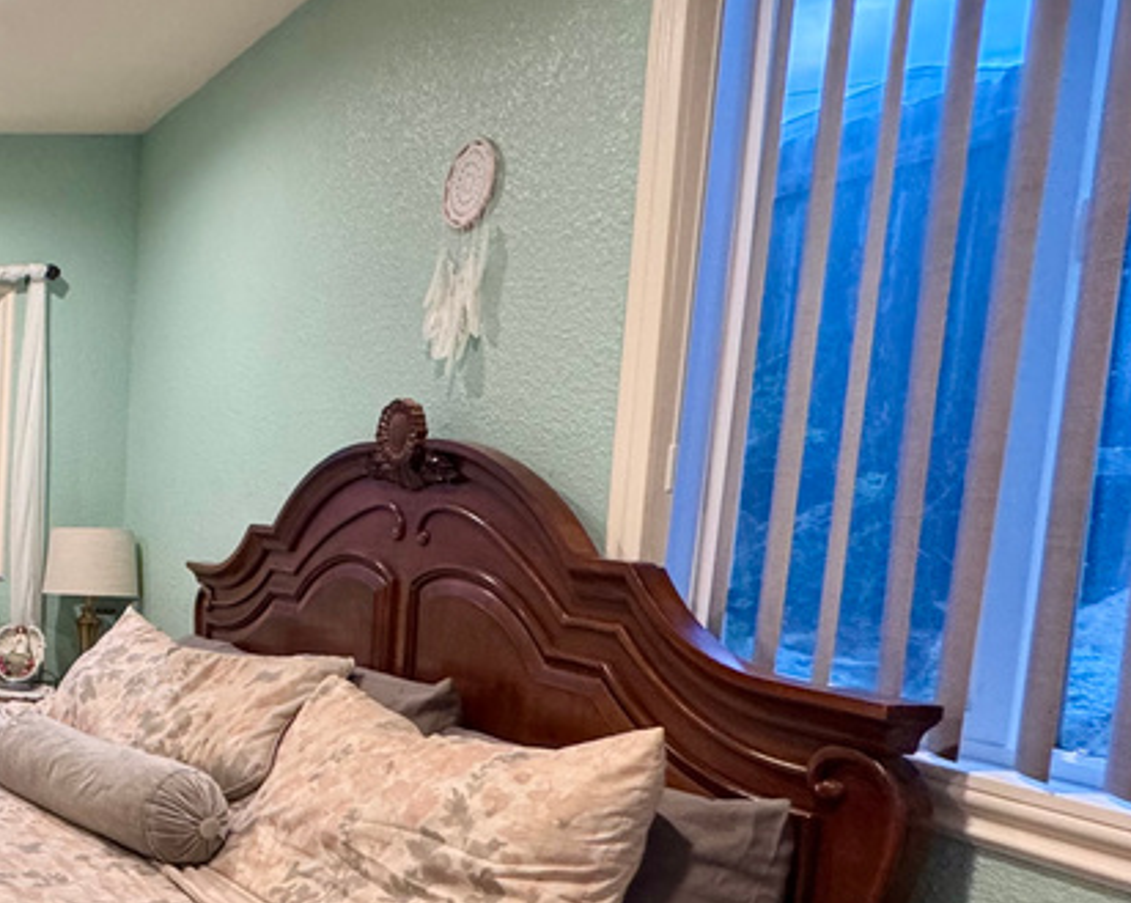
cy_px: 587
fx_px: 1137
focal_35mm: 34
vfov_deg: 42.8
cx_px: -231
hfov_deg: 38.7
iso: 250
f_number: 2.2
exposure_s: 1/120
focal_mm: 2.22
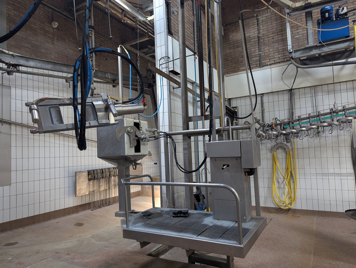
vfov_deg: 56.9
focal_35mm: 24
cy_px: 134
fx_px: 247
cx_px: 178
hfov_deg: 71.5
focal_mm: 6.81
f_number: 1.85
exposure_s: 1/130
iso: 334
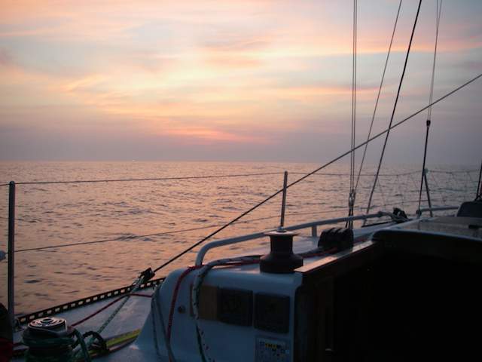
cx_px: 241
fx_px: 529
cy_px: 181
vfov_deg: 37.7
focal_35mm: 38
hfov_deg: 49.0
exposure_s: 1/40
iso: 200
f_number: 3.3
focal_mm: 6.3
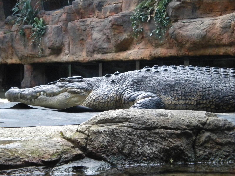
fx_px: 462
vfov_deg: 21.6
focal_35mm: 68
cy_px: 88
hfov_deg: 28.6
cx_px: 118
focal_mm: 12.3
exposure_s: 1/79.7
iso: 800
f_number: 4.6
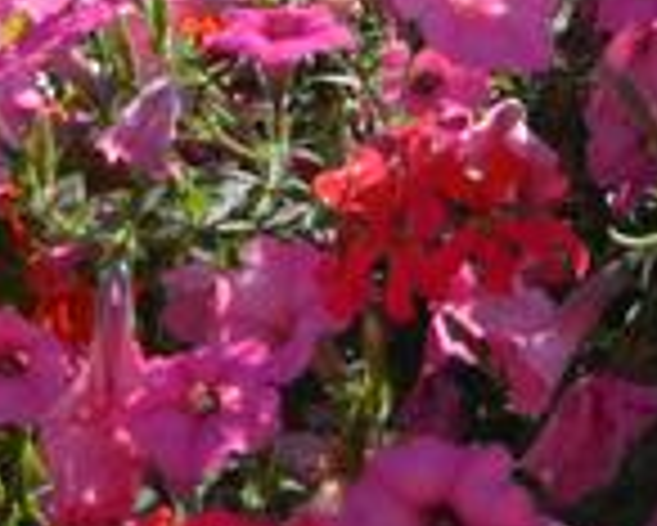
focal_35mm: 165
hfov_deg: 11.2
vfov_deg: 8.7
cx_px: -360
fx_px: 3208
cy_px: -611
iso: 100
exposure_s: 1/250
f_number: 8
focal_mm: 19
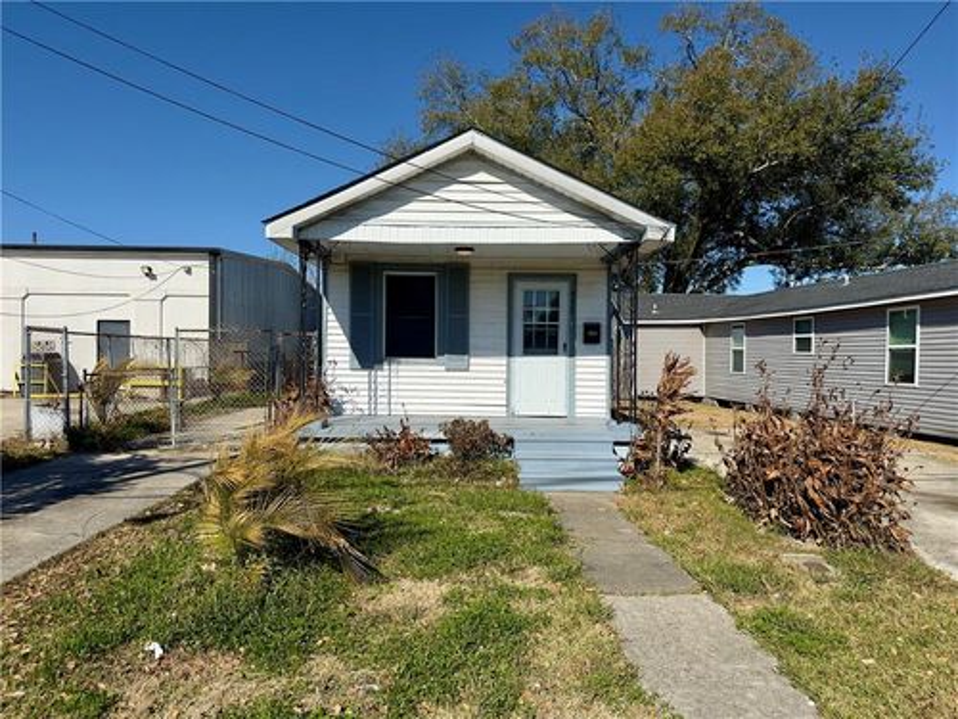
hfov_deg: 71.6
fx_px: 664
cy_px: 360
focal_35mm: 24
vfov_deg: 56.8
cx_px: 479
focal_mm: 6.76
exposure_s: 1/8130
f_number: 1.78
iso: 80
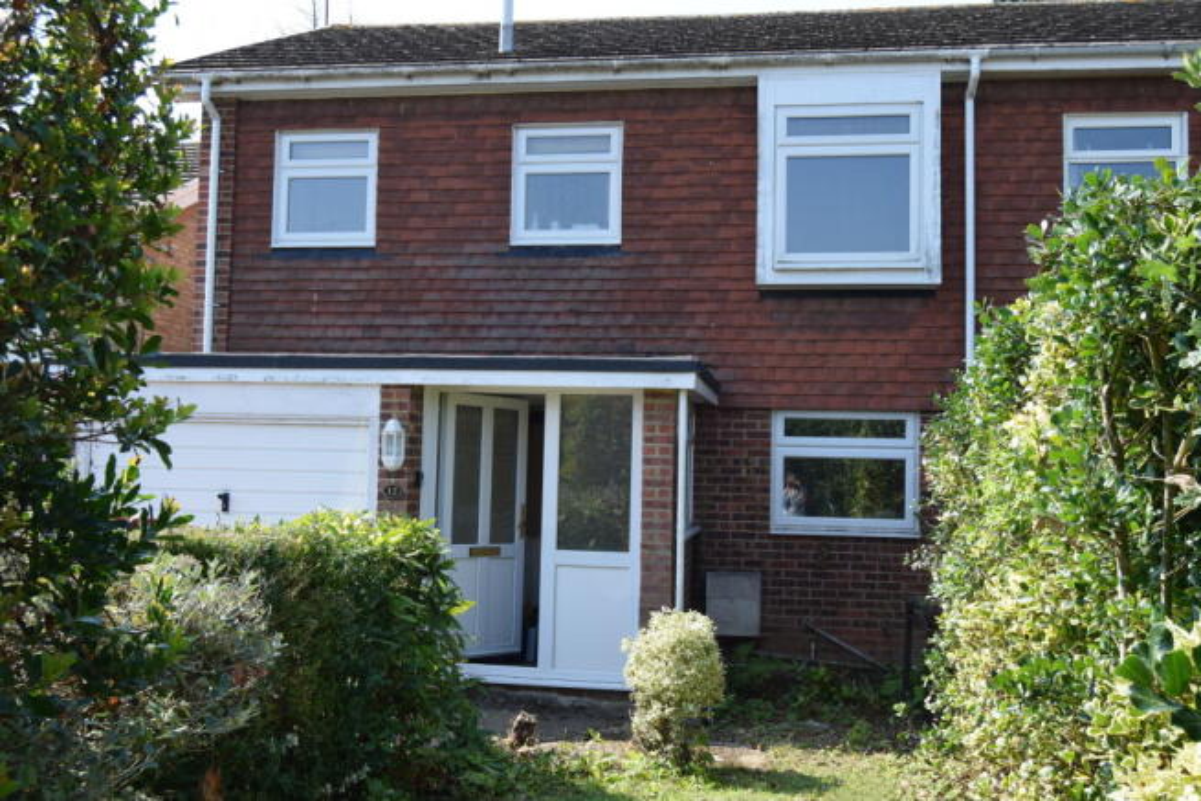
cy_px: 400
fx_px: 1201
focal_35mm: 36
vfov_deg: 36.9
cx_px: 600
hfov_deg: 53.1
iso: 280
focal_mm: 24
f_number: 8
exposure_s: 1/250
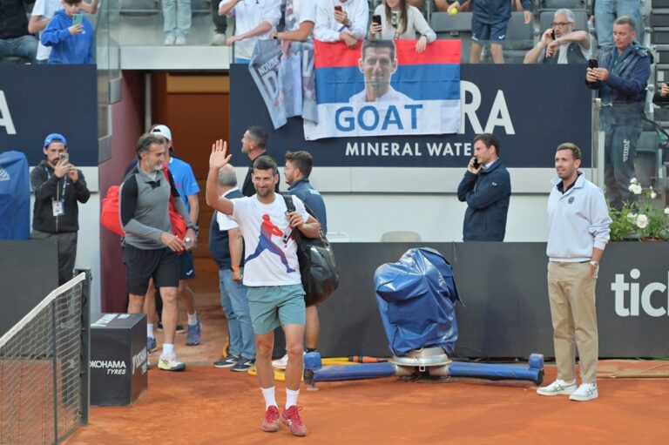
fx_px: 2600
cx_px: 334
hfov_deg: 14.7
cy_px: 222
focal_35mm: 140
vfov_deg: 9.8
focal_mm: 140
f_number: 2.8
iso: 1600
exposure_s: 1/2500
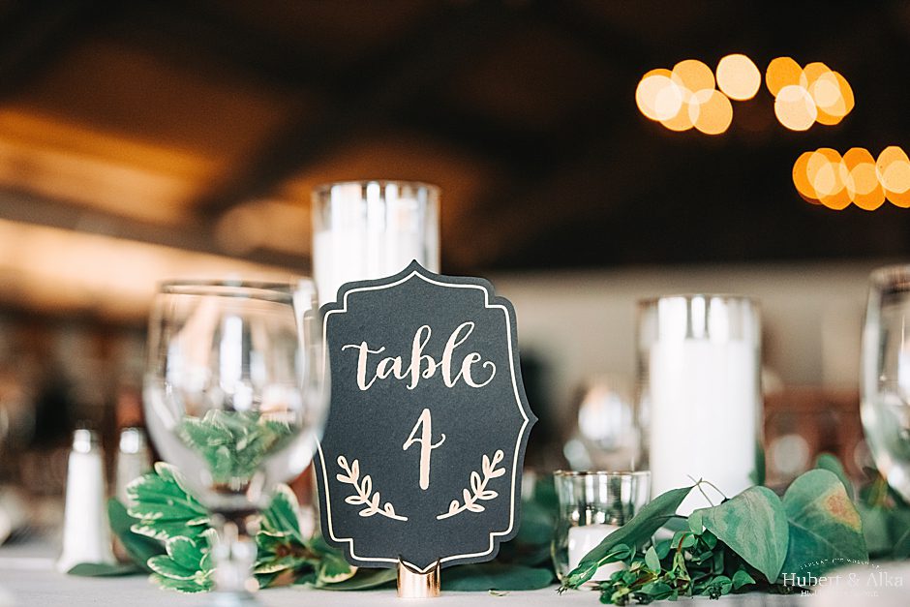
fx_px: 2174
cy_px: 304
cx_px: 455
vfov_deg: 15.9
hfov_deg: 23.6
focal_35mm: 86
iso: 500
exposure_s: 1/400
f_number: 2.8
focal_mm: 86
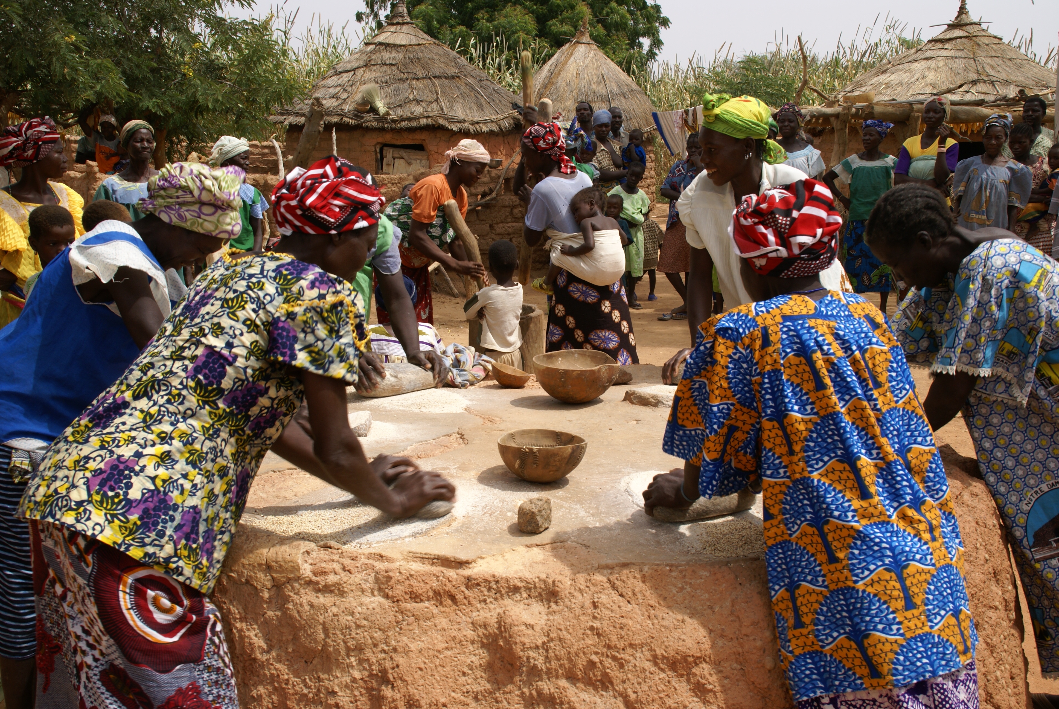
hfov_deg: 46.3
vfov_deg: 32.0
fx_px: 1237
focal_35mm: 42
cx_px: 530
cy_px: 354
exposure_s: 1/125
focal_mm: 28
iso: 100
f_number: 11
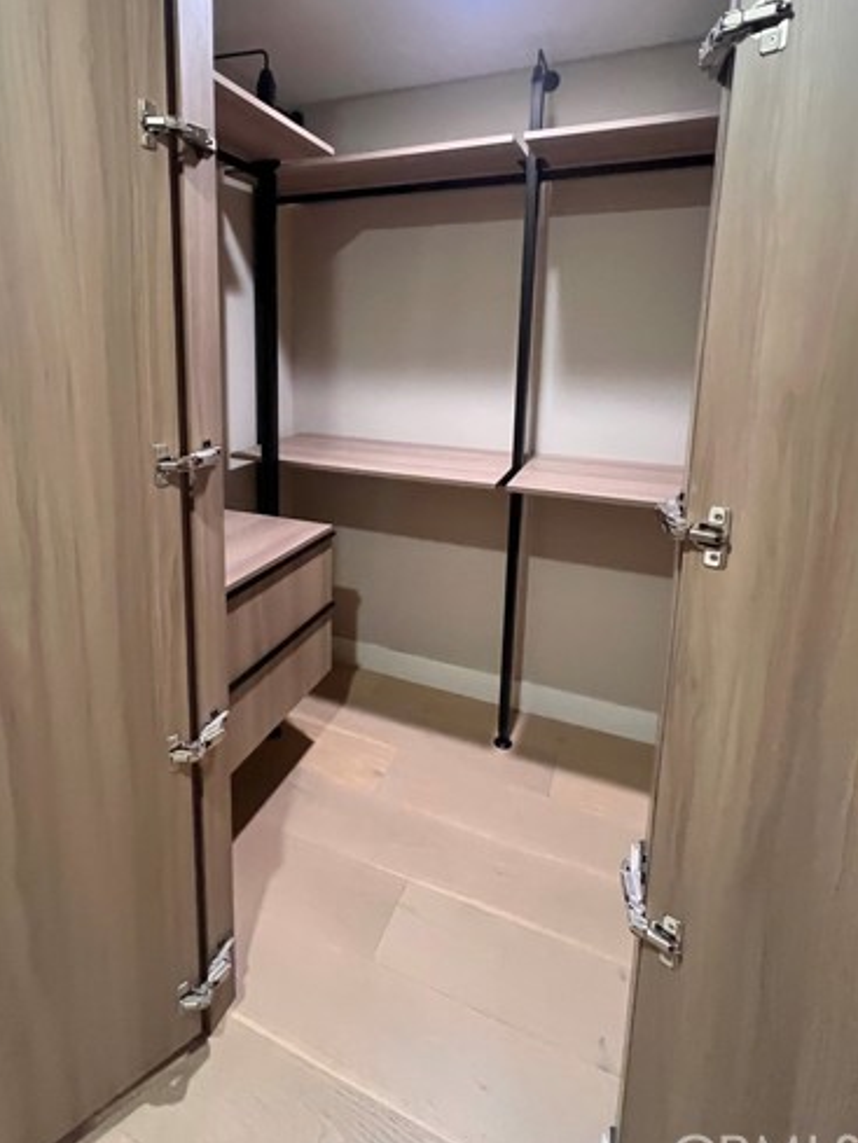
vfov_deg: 89.5
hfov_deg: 74.4
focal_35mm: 17
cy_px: 442
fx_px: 562
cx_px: 374
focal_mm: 1.57
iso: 800
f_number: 1.8
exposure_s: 1/60
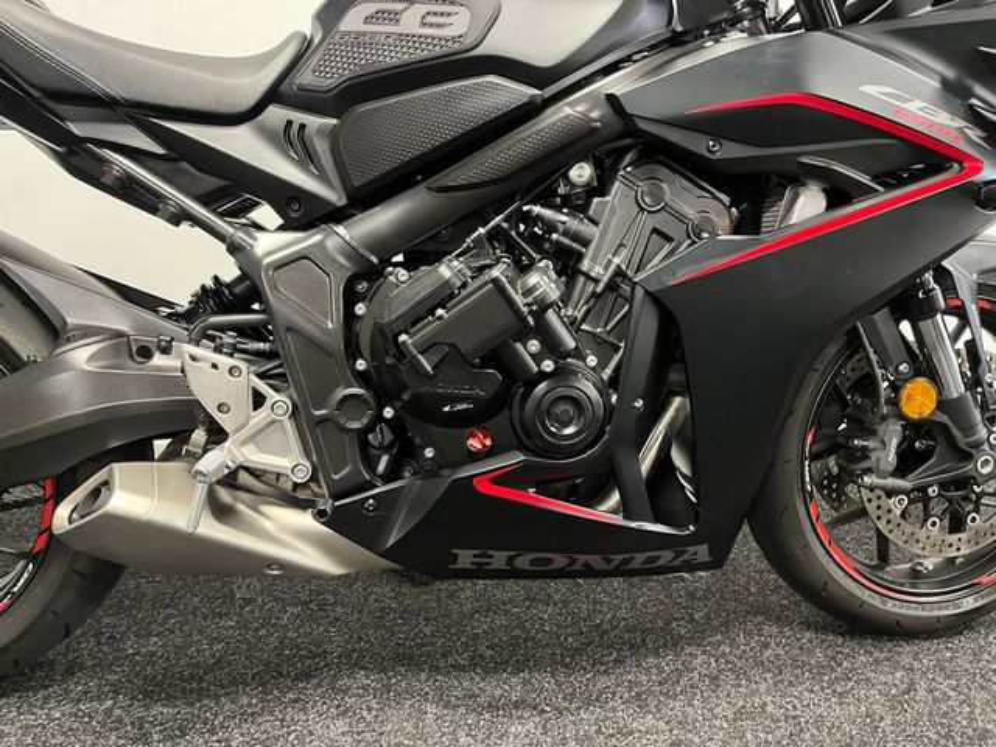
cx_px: 498
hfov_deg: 67.3
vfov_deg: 53.1
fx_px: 748
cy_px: 374
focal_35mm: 26
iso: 500
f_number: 1.6
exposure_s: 1/33
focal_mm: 5.1
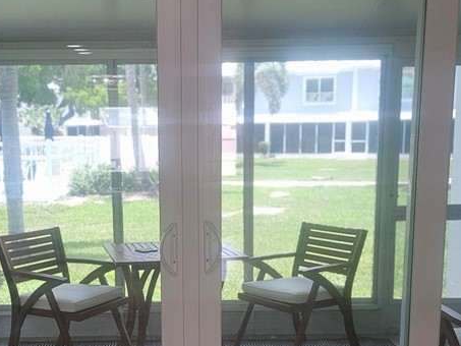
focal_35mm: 52
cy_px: 255
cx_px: 182
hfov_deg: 36.7
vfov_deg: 27.7
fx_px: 693
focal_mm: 6.3
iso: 80
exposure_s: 1/120
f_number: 1.7
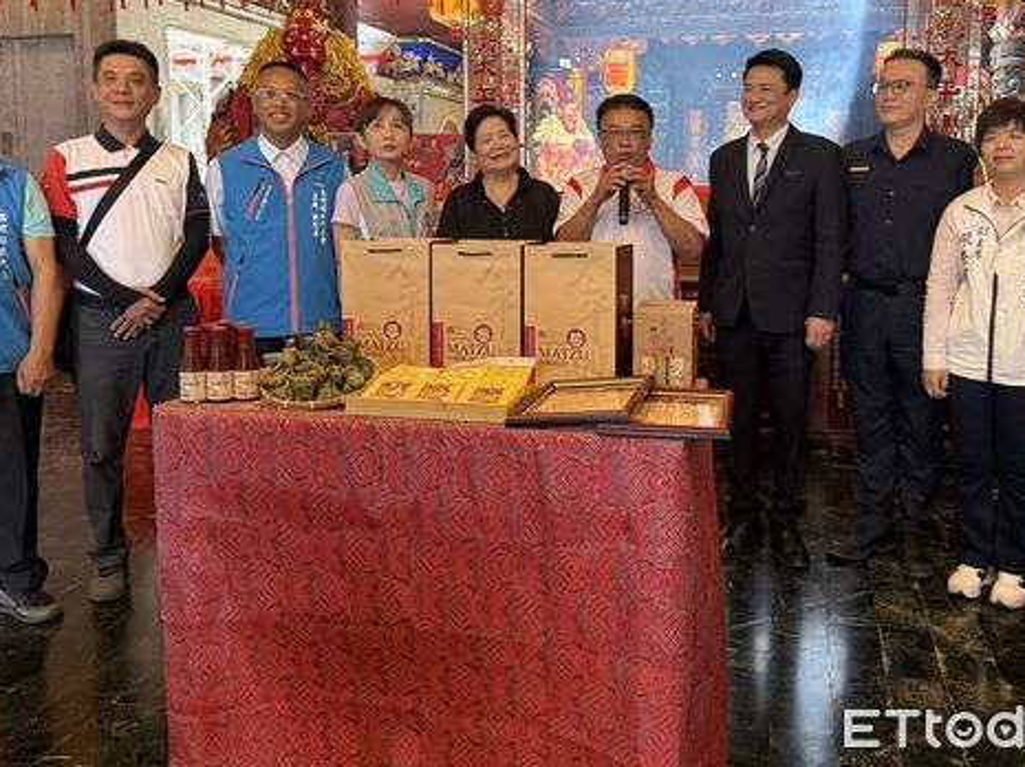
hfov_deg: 58.2
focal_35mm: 31
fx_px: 917
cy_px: 278
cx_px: 584
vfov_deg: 44.9
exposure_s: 1/60
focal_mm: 6.76
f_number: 1.78
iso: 250
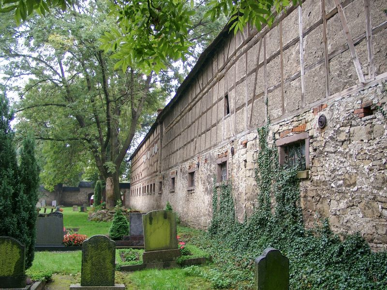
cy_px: 145
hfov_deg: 54.0
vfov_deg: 41.8
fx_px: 380
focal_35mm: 34
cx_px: 194
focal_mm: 7.13
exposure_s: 1/79.4
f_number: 2
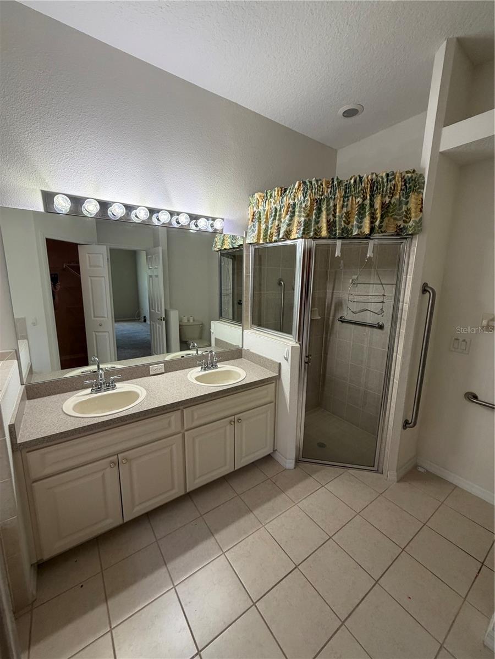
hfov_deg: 85.7
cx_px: 248
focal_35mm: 14
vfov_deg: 102.1
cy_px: 330
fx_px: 267
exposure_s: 1/120
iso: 320
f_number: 2.2
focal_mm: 2.22
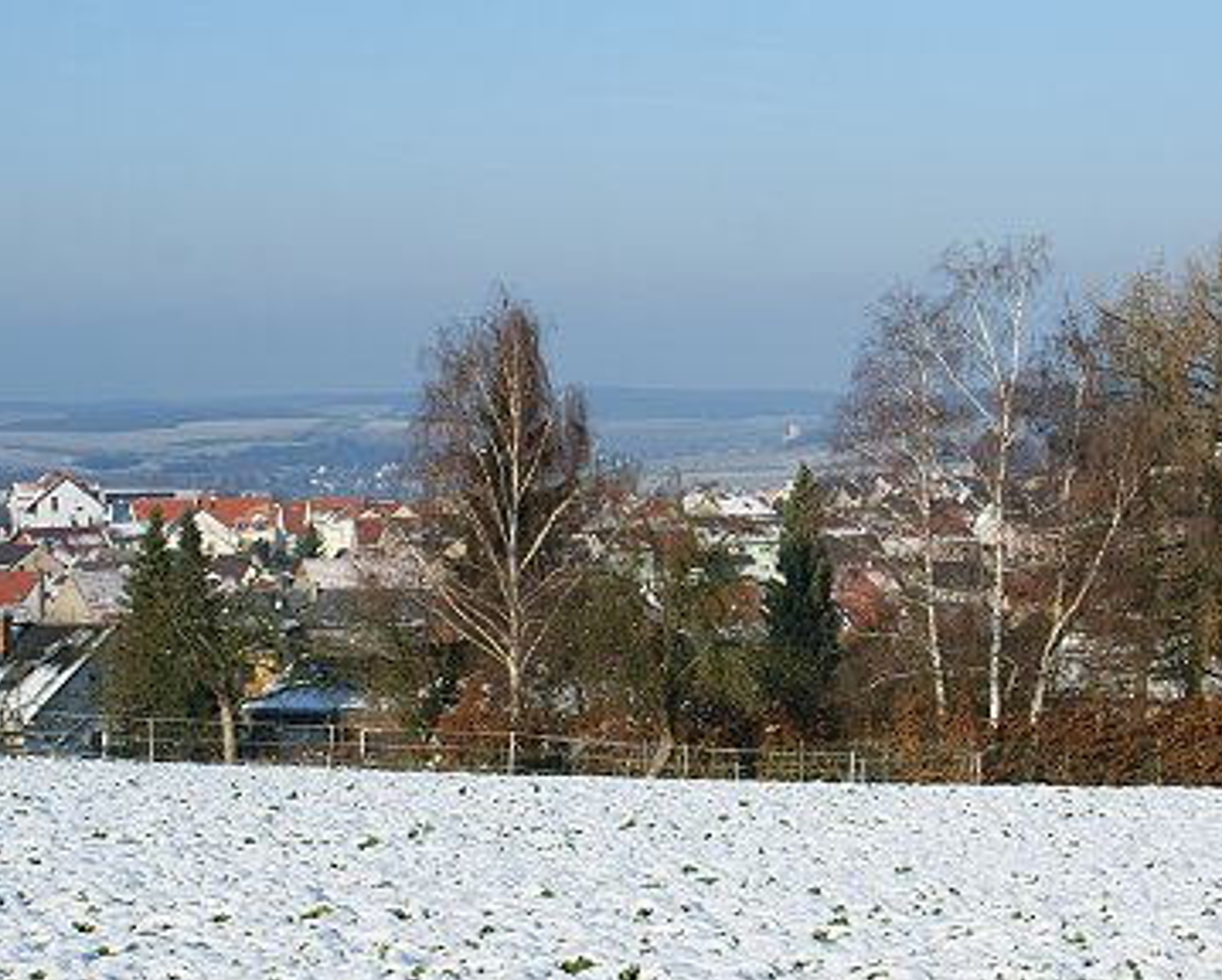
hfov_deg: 20.3
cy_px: 408
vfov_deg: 16.4
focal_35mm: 94
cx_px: 824
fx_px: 3403
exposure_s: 1/200
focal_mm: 40
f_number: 9
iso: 100
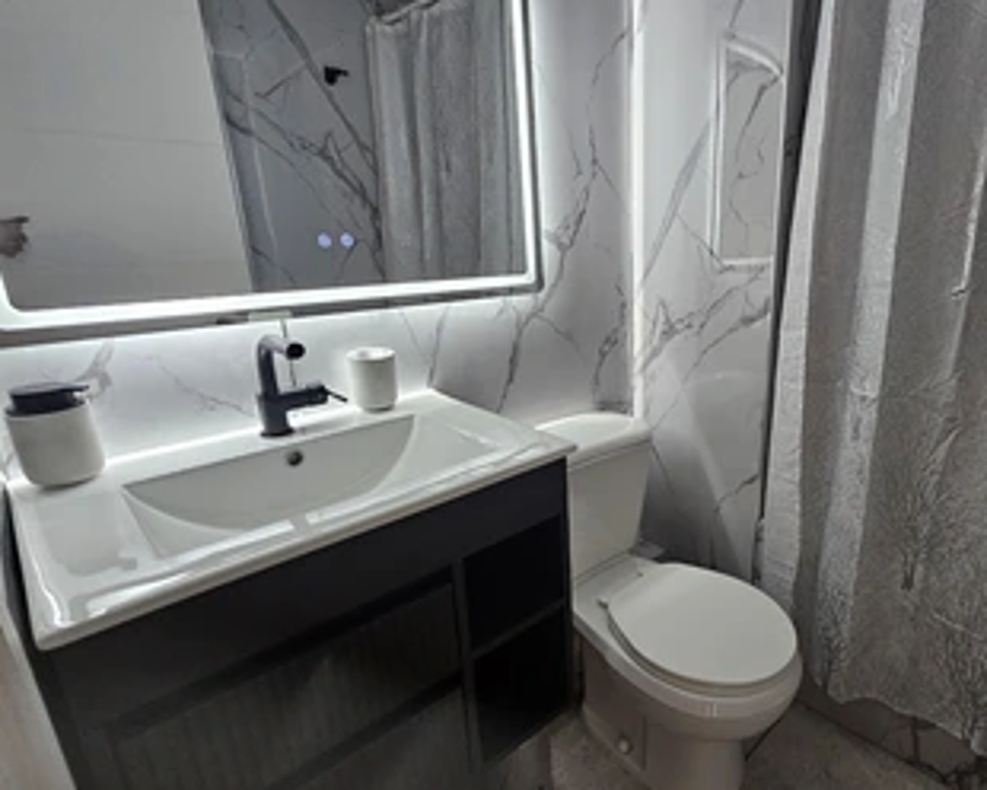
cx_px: 650
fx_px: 526
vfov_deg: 73.8
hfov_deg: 83.7
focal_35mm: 18
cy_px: 395
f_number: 2.2
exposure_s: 1/33.3
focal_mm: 2.2
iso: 400
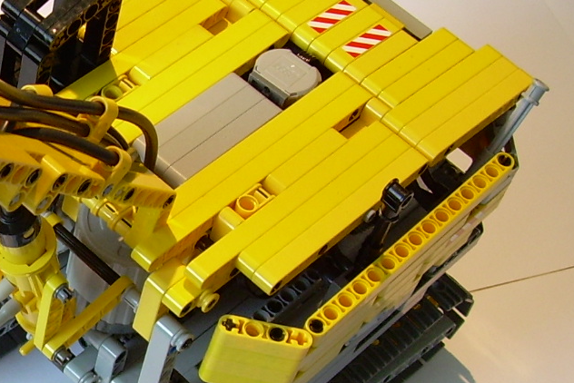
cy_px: 240
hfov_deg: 19.4
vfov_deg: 13.7
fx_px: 1595
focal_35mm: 100
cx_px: -84
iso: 109
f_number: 2.8
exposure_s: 1/60
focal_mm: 6.3
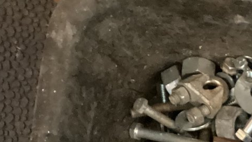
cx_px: 385
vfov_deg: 10.8
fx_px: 715
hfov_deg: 17.8
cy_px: 231
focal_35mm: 107
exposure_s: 1/24
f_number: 2.4
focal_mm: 3.3
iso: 640
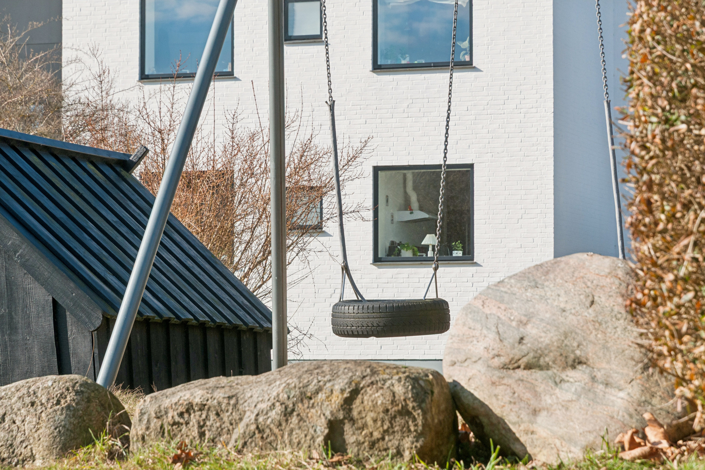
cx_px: 352
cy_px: 235
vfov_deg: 10.8
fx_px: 2497
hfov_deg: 16.1
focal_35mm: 128
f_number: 10
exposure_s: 1/400
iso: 200
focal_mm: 85
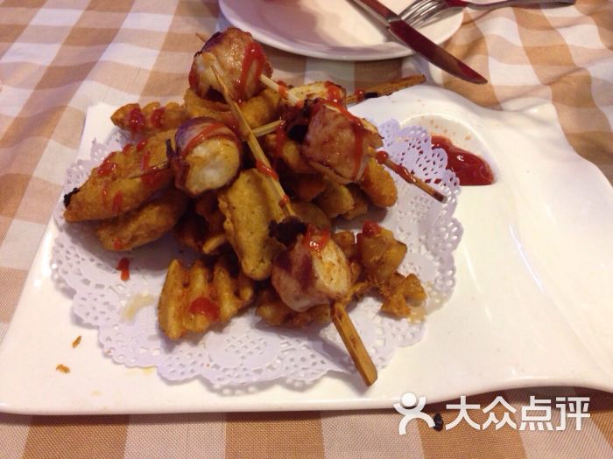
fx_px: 584
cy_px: 230
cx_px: 306
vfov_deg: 42.9
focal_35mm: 33
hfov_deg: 55.4
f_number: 2.4
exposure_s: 1/20
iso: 200
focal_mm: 4.12
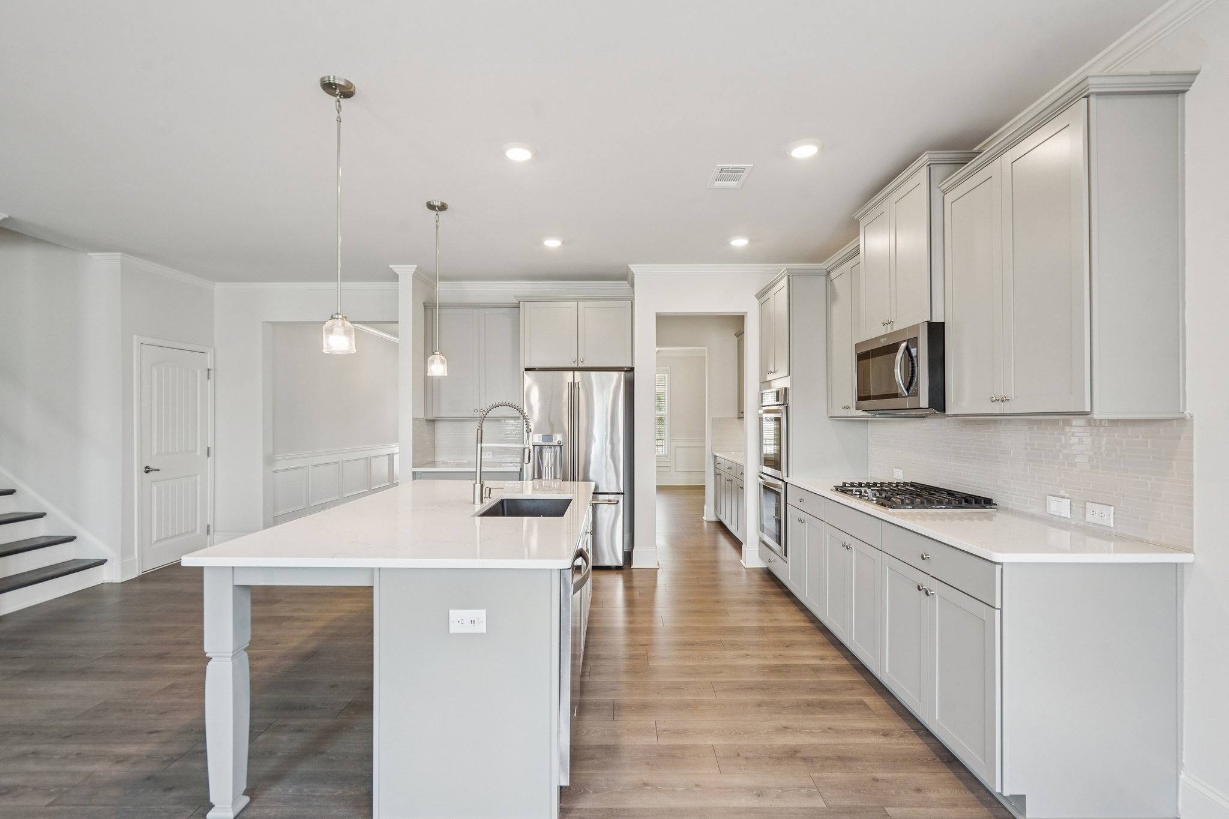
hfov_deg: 96.7
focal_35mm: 16
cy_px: 410
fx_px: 546
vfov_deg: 73.7
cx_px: 614
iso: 400
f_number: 8
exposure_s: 1/15
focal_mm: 16
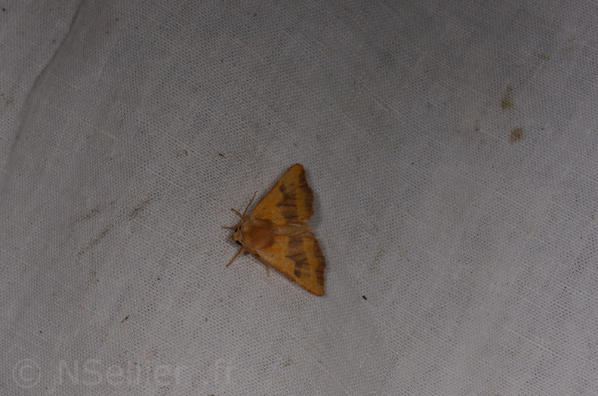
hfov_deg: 16.1
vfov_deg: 10.7
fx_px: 2113
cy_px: 198
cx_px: 299
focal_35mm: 128
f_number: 22
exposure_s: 1/60
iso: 100
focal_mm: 85
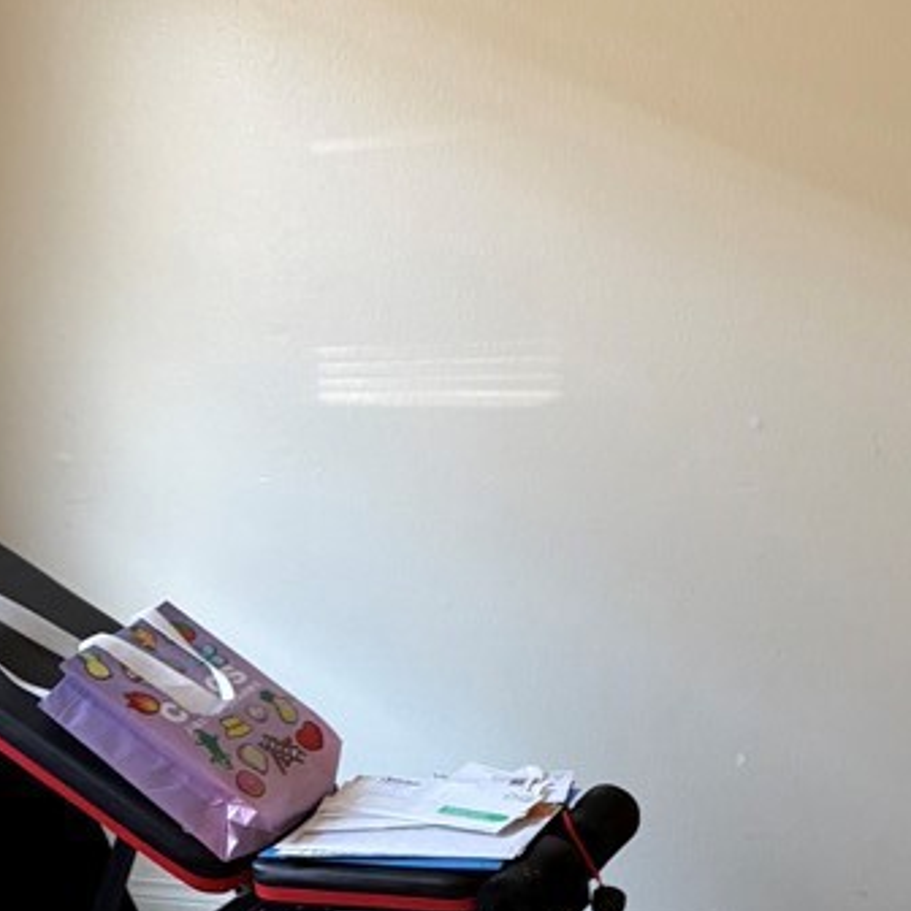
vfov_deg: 24.0
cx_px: 846
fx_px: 2084
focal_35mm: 70
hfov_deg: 23.9
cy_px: 103
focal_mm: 5.96
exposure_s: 1/66
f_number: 1.6
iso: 125
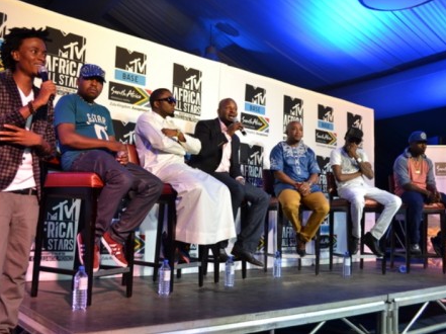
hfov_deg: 51.4
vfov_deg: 39.6
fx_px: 463
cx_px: 219
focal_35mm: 36
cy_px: 168
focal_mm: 22
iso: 800
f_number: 4.5
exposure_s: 1/60
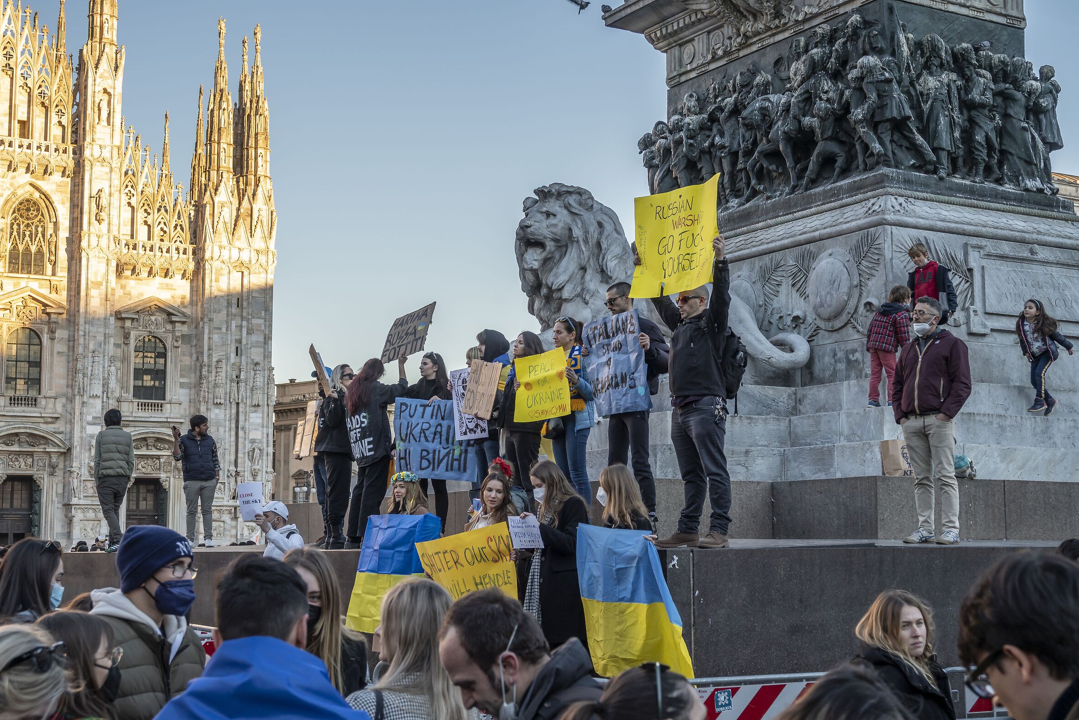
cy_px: 361
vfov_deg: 24.6
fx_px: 1649
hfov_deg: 36.2
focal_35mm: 55
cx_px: 538
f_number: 8
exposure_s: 1/160
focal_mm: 54
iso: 500
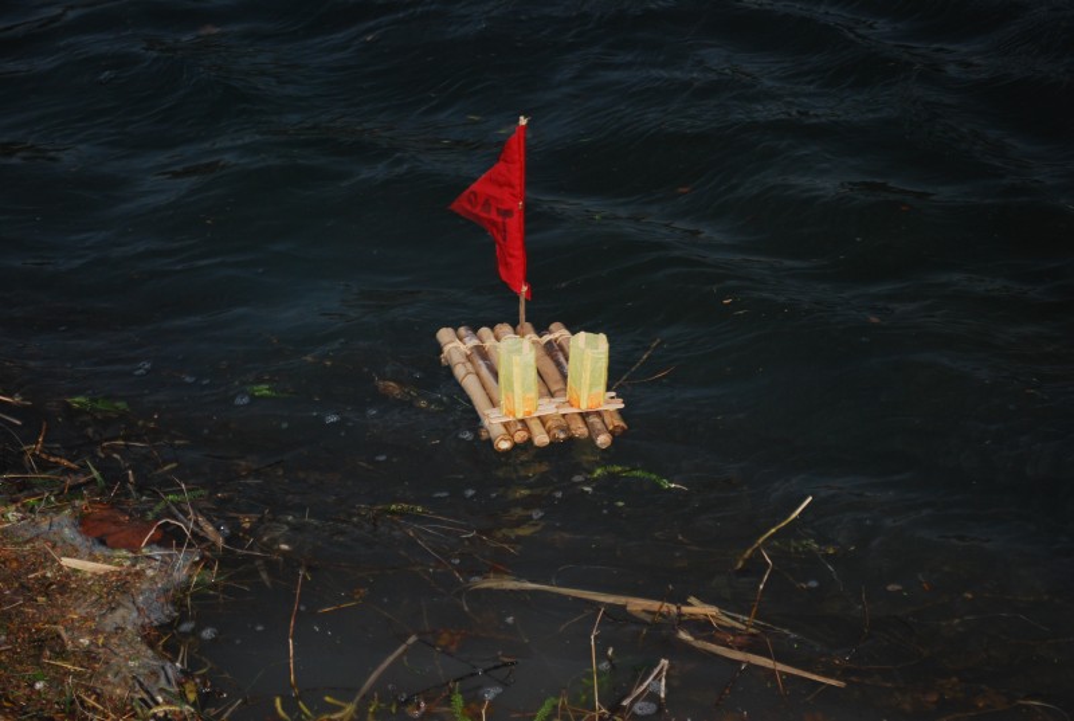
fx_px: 2466
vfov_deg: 16.6
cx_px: 537
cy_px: 360
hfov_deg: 24.6
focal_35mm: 82
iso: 400
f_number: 5.6
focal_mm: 55
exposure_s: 1/60
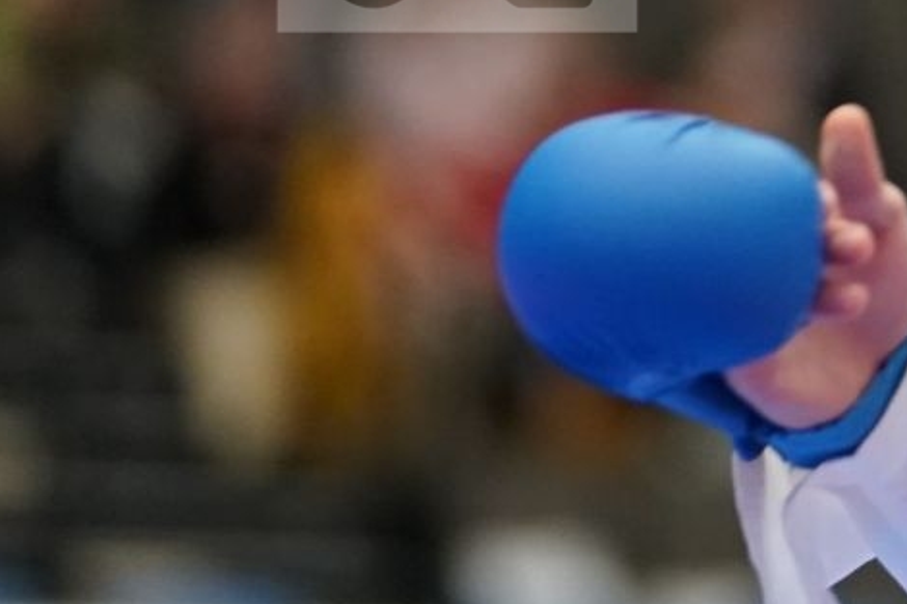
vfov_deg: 2.4
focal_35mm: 582
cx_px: 1112
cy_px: -143
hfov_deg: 3.5
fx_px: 14657
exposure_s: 1/1000
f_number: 2.8
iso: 3200
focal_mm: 152
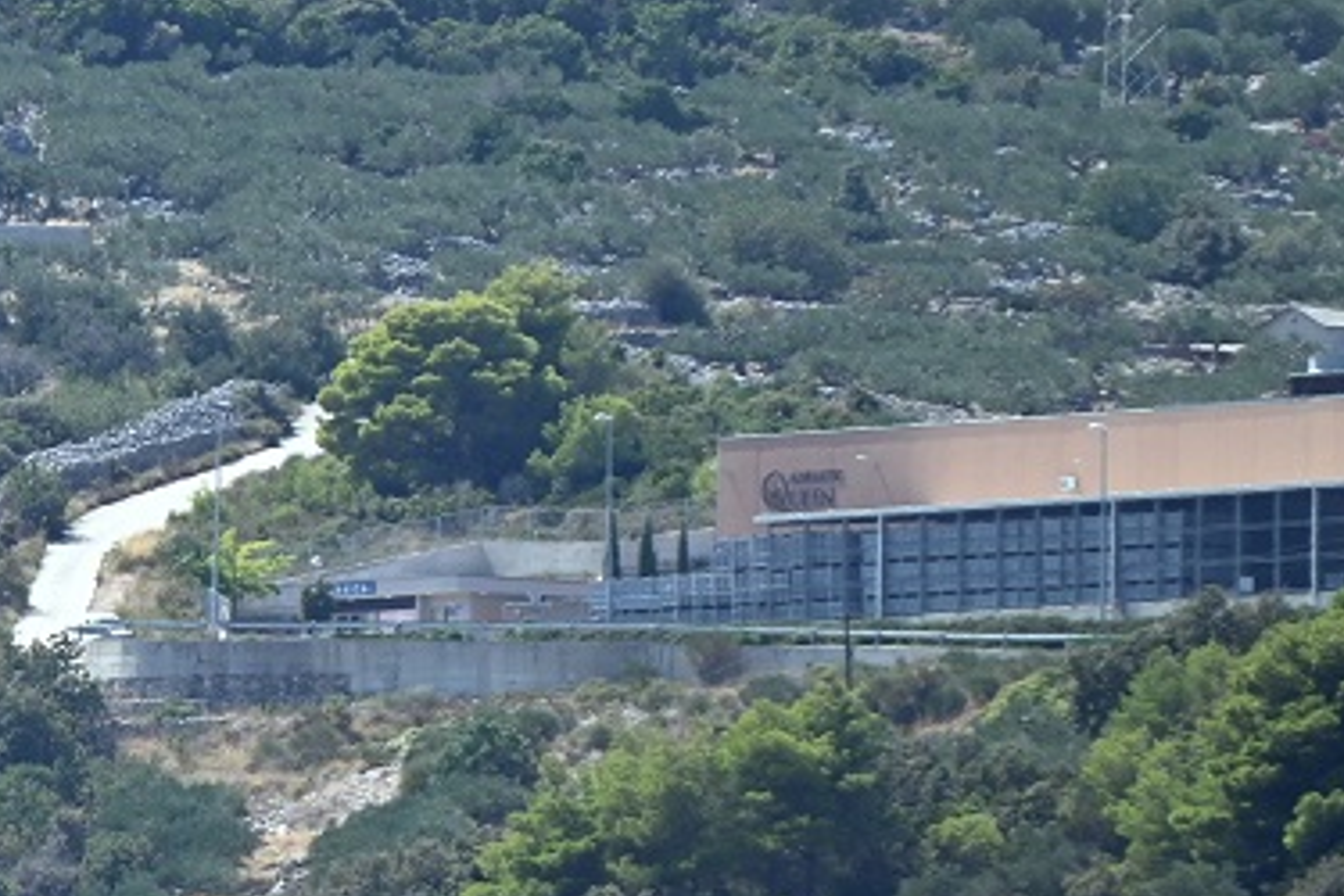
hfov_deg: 2.5
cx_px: -505
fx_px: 31022
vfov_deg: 1.7
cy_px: 1263
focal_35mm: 831
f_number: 5.3
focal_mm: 240
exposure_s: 1/1000
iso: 220
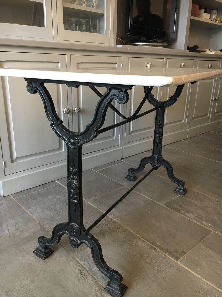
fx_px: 248
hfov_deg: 48.2
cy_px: 148
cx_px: 111
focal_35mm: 29
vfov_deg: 61.7
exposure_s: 1/33
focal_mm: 4.15
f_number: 2.2
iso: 200
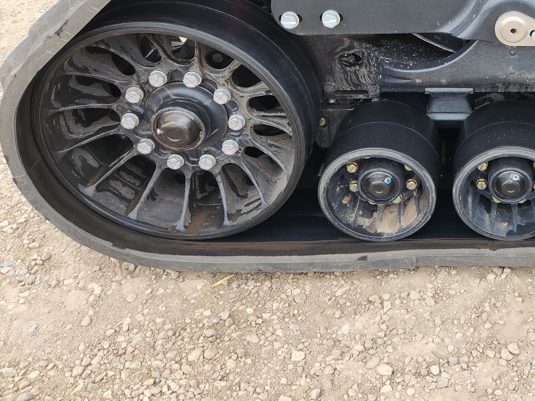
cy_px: 31
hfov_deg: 38.0
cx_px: 498
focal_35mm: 46
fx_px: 711
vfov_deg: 30.0
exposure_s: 1/180
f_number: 1.8
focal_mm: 5.4
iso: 40
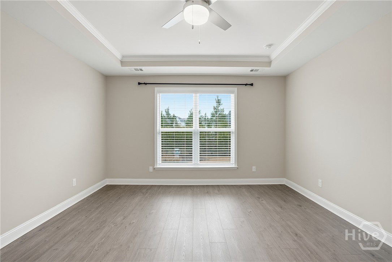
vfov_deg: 73.8
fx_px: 174
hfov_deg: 96.7
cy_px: 131
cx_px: 196
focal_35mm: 16
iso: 320
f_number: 8
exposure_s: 1/100
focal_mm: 16
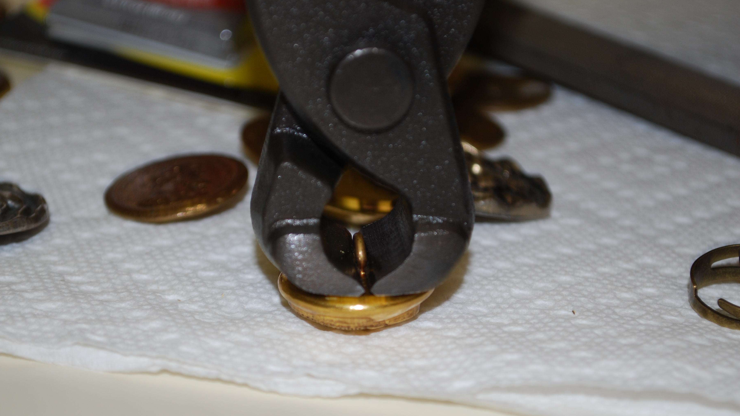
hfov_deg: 23.0
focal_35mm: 93
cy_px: 257
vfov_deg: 13.1
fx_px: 1816
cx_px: 355
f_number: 5.6
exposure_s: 1/60
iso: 200
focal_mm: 55
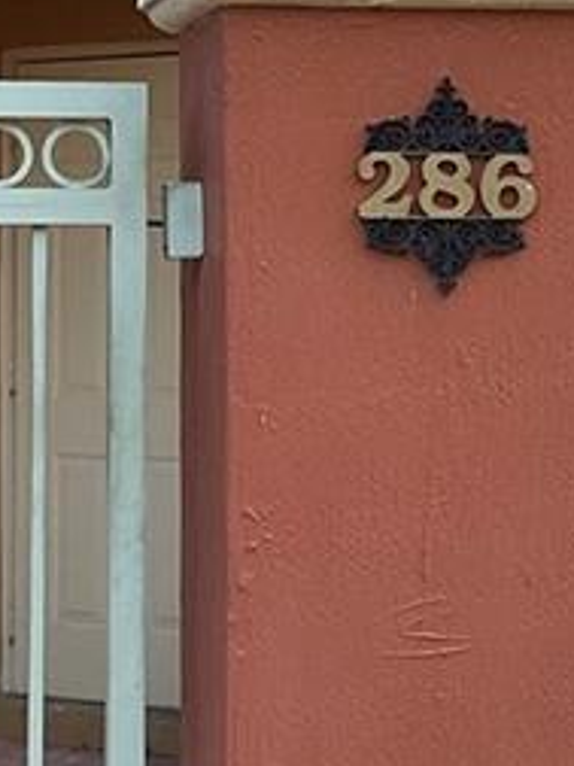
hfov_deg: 10.7
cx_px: 355
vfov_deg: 14.2
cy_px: 188
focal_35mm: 138
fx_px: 3051
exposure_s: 1/122
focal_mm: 3
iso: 25
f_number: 1.8
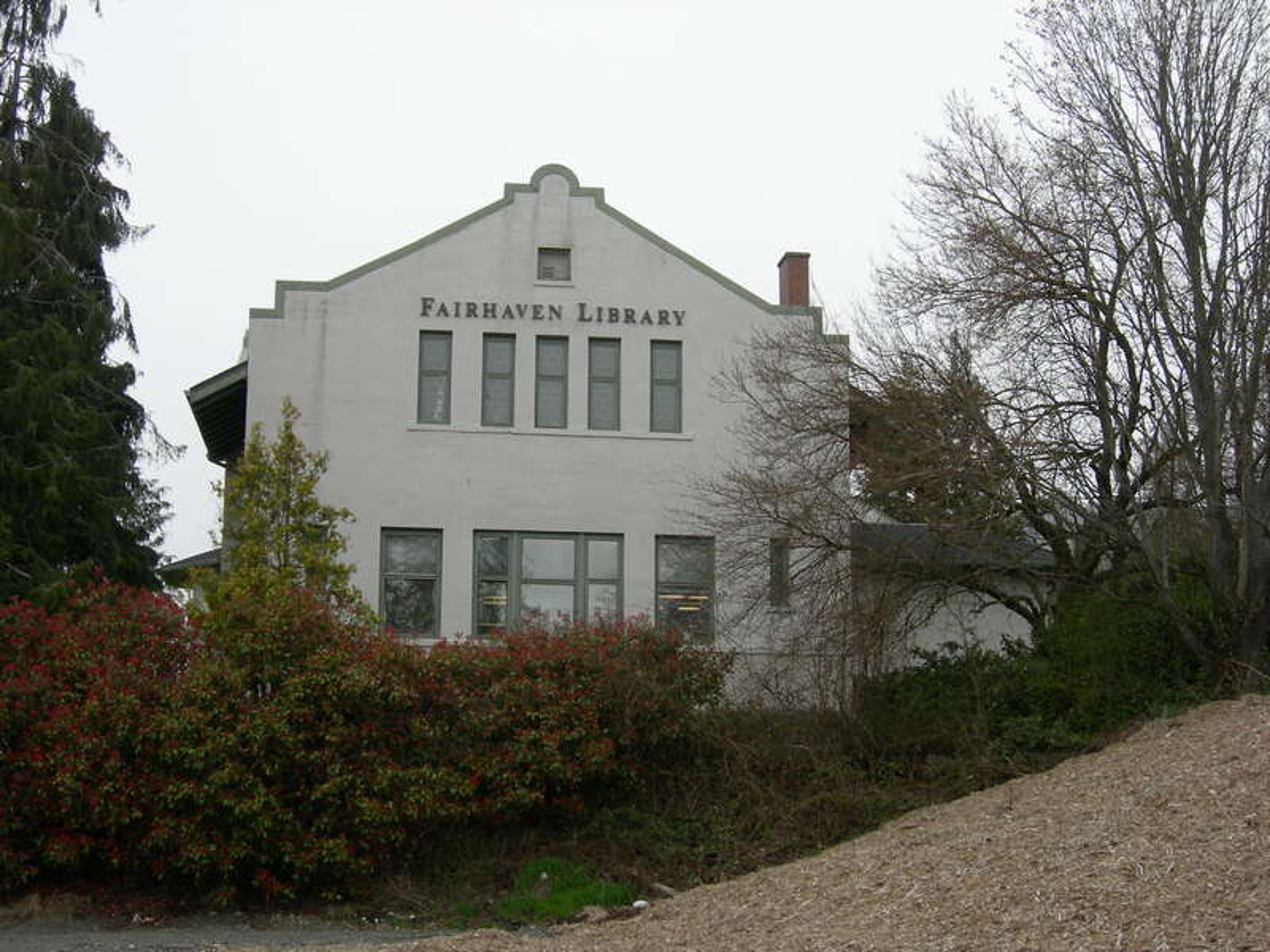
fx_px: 1834
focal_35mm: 50
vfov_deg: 29.1
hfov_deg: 38.2
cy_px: 476
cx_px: 635
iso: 64
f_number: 4.9
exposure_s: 1/116
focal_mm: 10.4
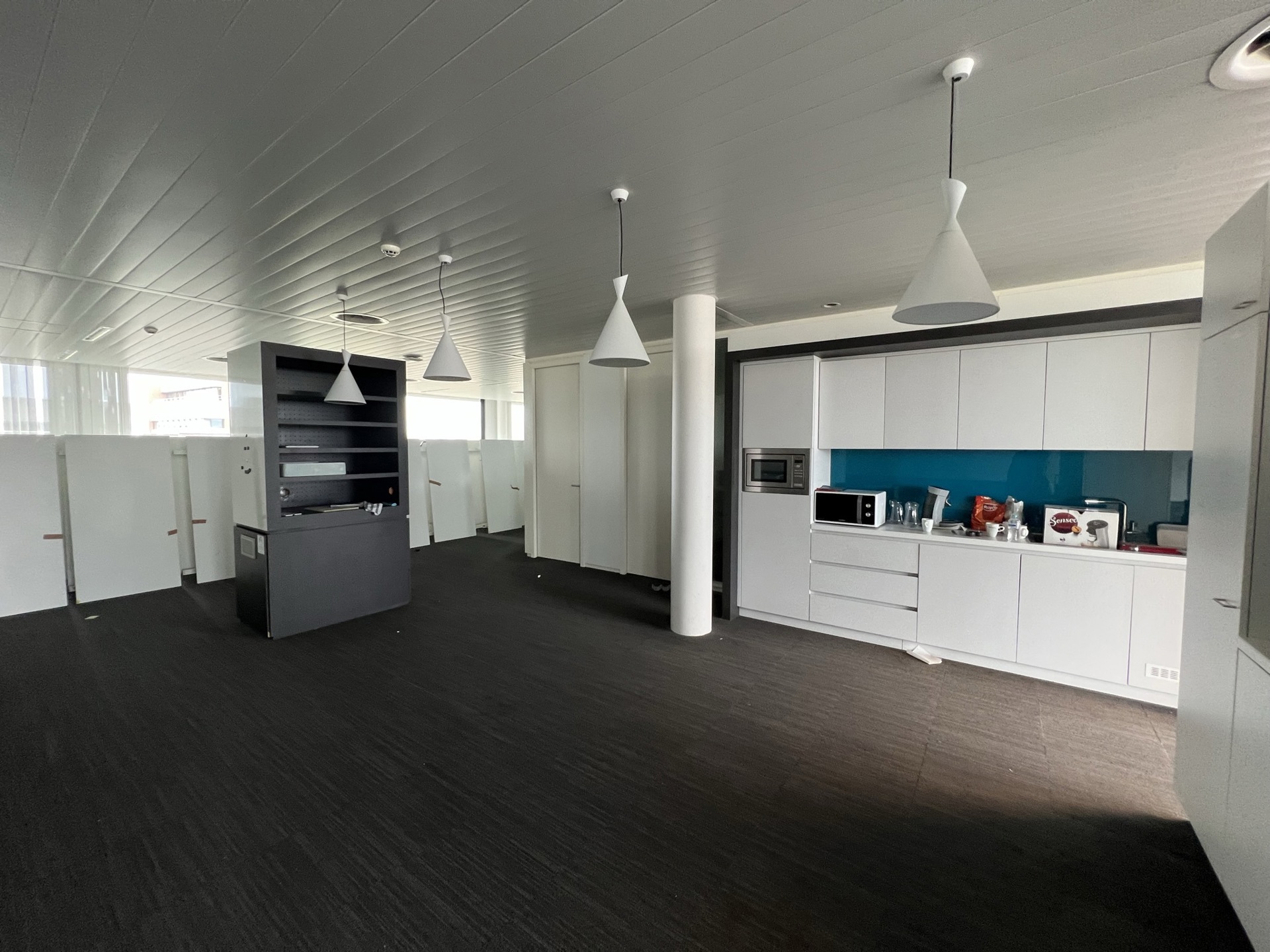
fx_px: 477
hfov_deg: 106.2
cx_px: 635
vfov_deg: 89.9
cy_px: 476
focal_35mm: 13
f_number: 1.8
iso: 250
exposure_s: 1/50
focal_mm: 1.57
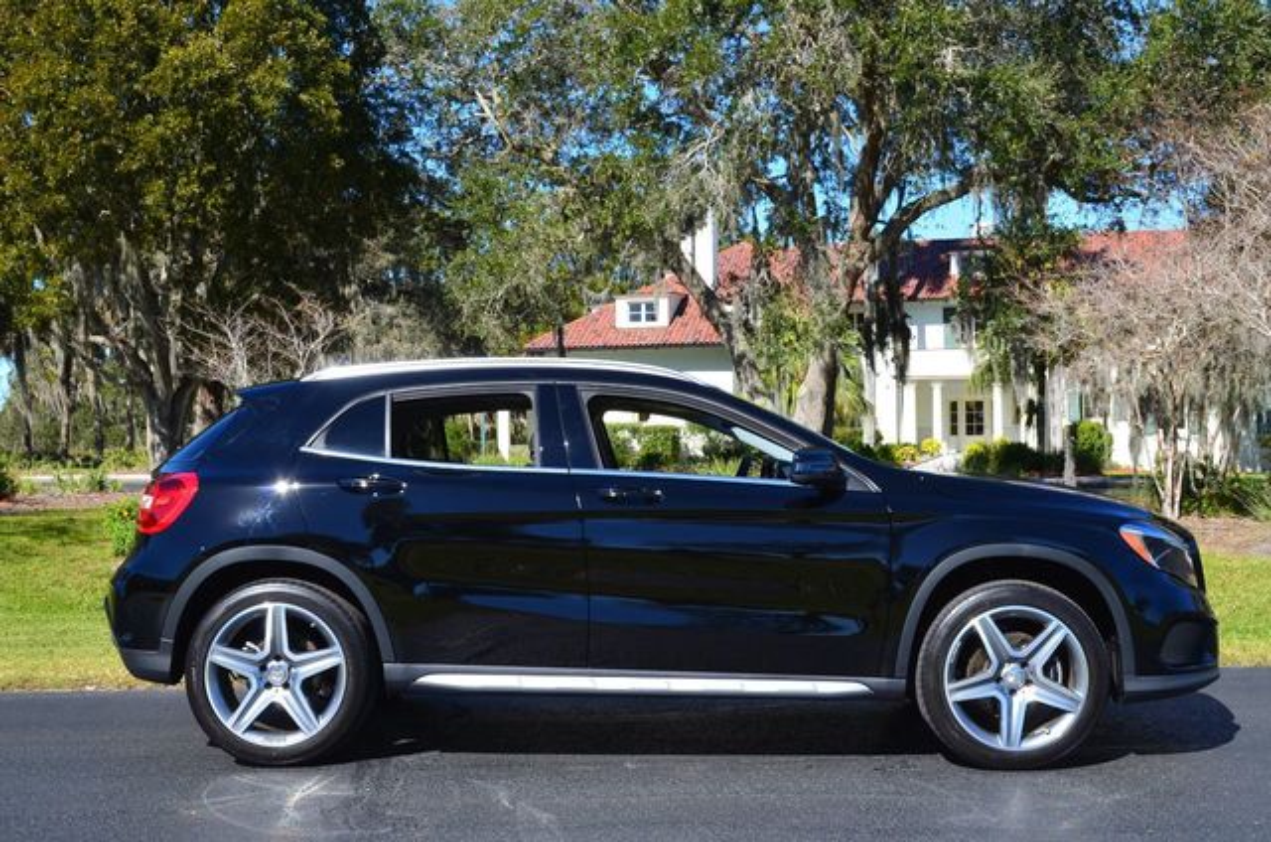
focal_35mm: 42
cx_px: 636
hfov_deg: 46.5
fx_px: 1480
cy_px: 421
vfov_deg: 31.8
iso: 200
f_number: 11
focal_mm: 28
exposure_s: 1/125
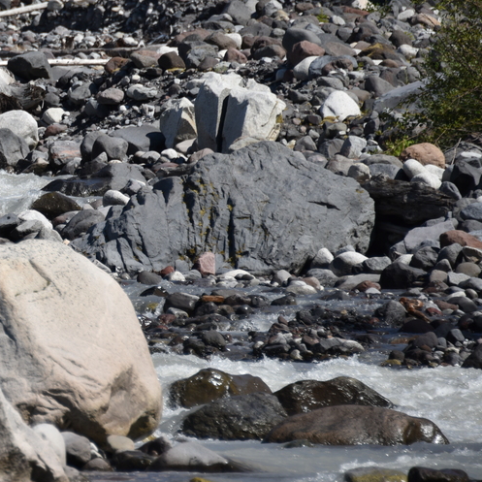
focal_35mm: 460
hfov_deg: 3.8
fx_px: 7247
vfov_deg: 3.8
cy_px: 168
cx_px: -119
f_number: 6.3
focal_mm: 210
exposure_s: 1/640
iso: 100
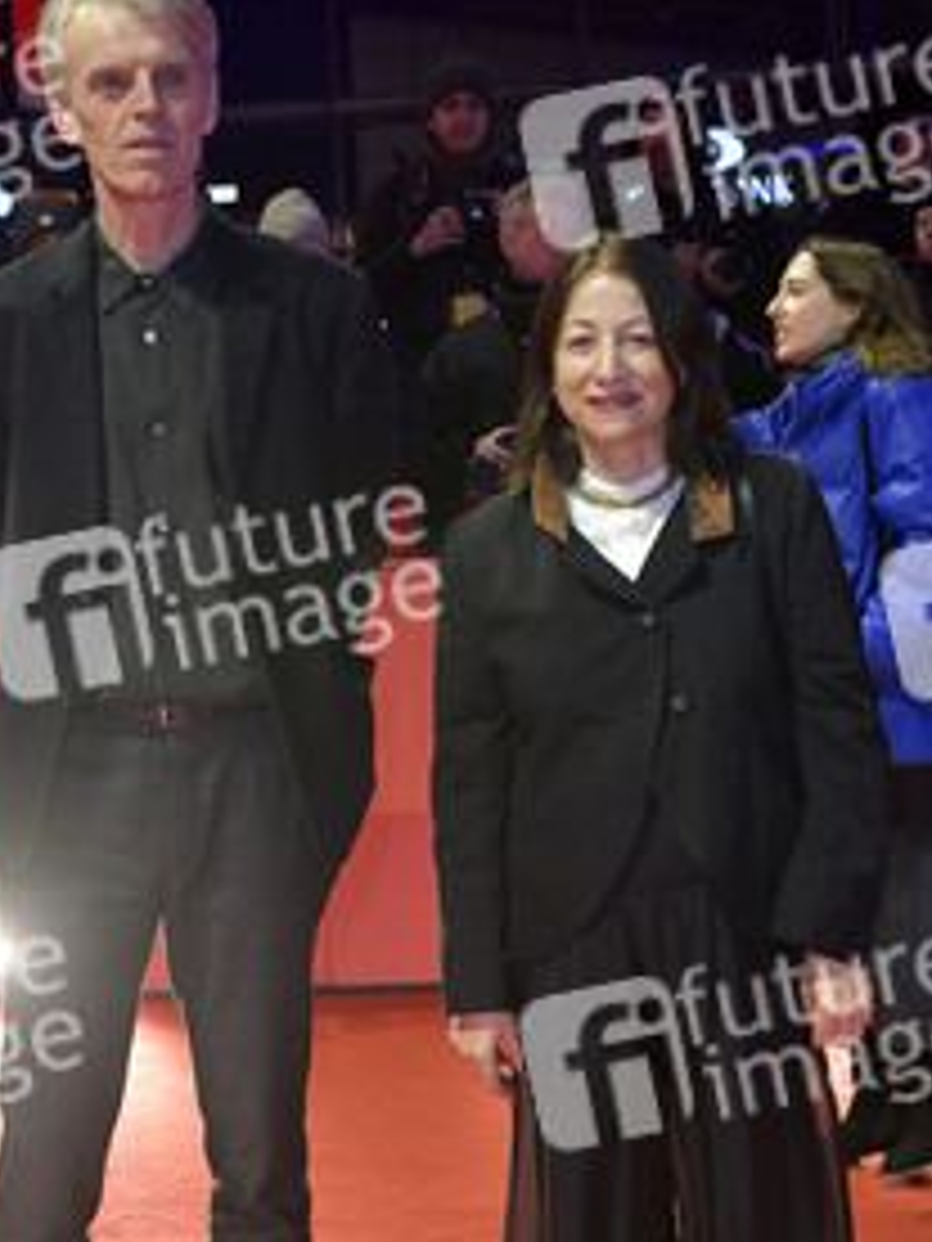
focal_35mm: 53
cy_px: 819
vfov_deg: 35.8
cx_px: 342
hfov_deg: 27.4
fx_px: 1903
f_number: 5.6
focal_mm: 38
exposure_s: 1/200
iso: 1250
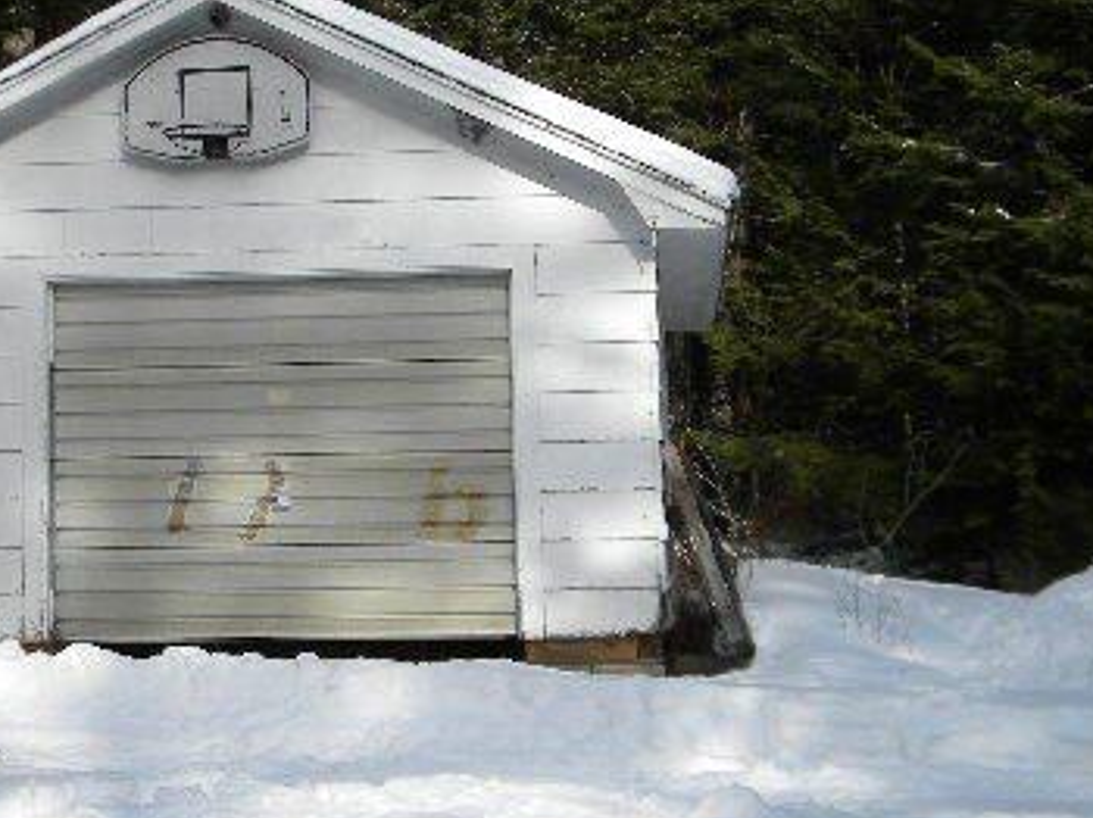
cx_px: 334
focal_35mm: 75
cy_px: 368
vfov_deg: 19.6
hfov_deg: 25.8
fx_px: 2367
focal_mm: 7.3
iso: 80
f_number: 3.8
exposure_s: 1/608
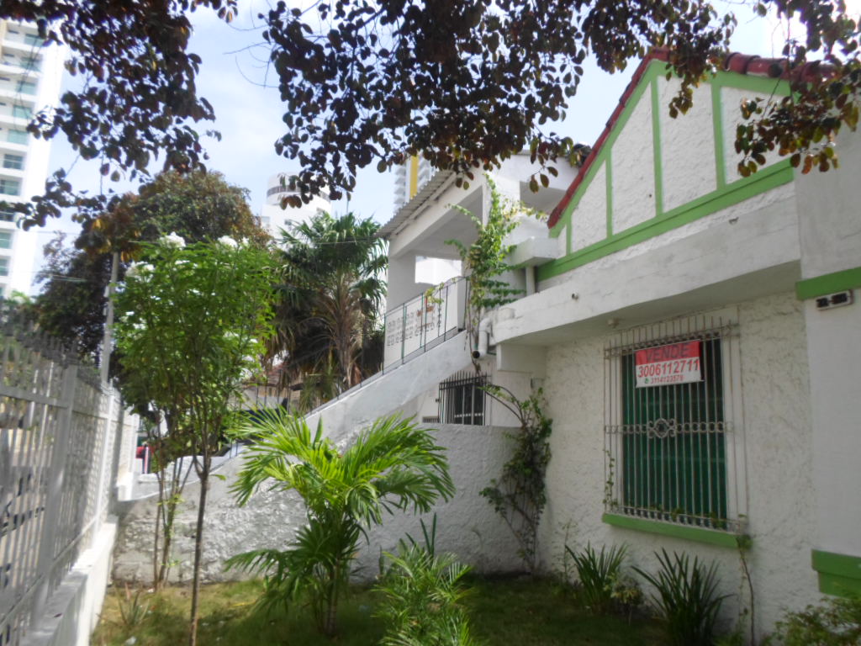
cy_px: 323
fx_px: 622
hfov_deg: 69.4
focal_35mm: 25
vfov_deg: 54.9
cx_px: 430
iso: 80
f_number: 2.5
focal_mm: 4.5
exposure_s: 1/1000
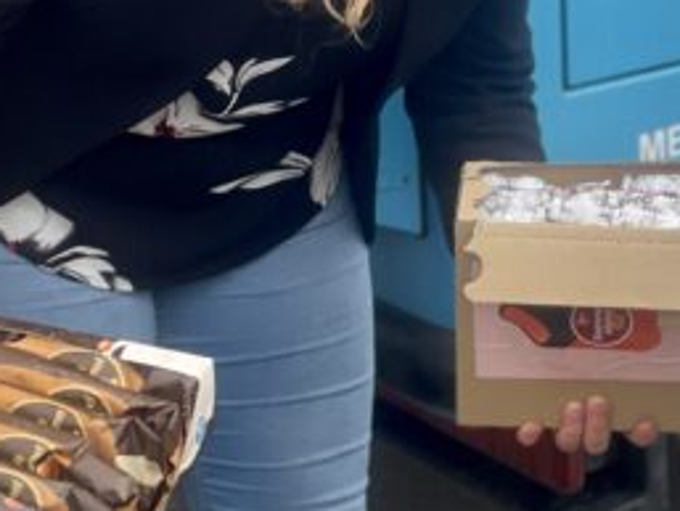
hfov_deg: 13.6
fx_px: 2771
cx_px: 820
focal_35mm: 141
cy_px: -82
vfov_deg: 10.4
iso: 32
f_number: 2
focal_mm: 6
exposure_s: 1/470
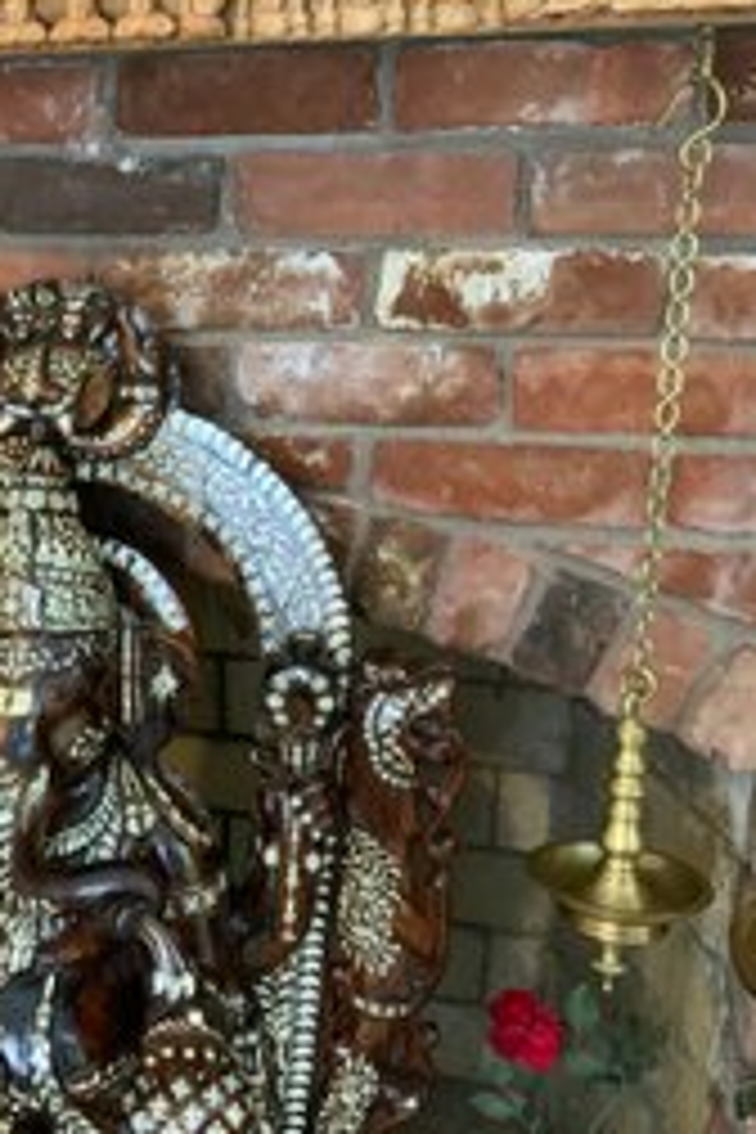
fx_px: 1291
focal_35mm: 41
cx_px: 97
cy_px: 560
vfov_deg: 47.4
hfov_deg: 31.3
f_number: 1.8
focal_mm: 3
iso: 250
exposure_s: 1/40
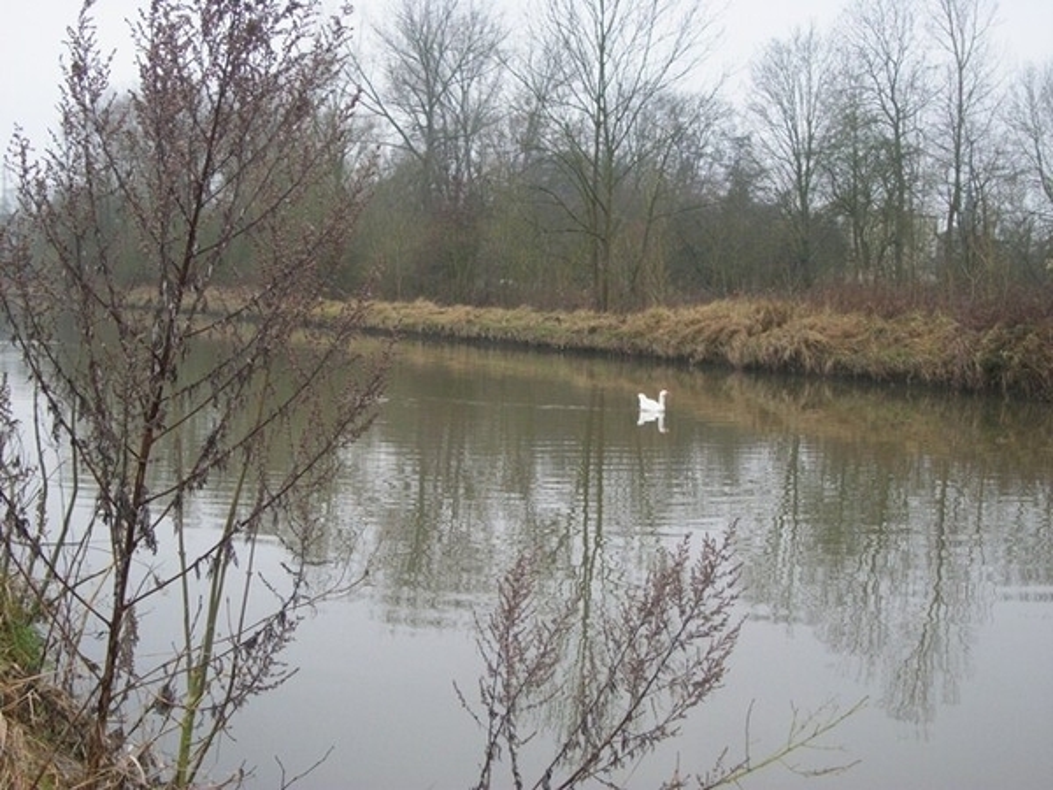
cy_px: 395
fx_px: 1521
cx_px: 526
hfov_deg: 38.2
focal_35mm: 50
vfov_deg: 29.1
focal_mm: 8.8
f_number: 3.6
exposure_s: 1/160
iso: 187
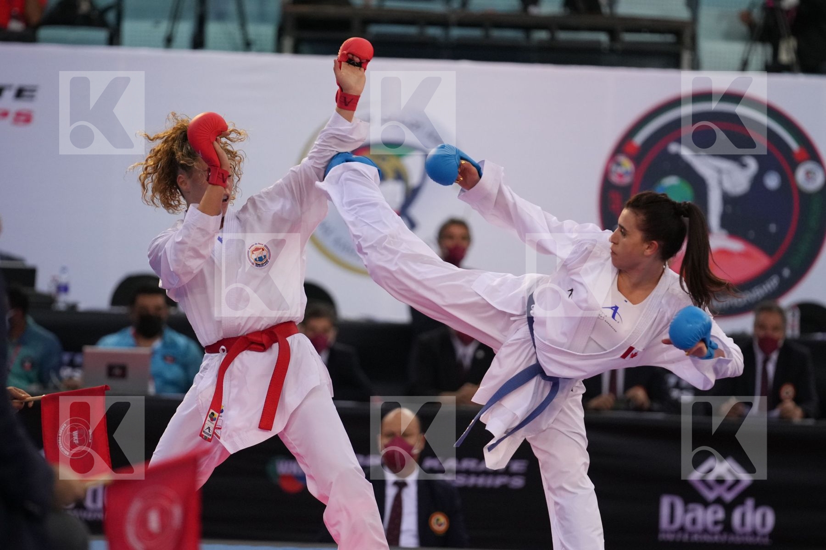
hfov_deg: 6.9
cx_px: 413
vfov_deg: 4.6
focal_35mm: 300
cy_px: 275
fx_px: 6883
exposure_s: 1/1000
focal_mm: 200
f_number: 2.8
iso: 2000
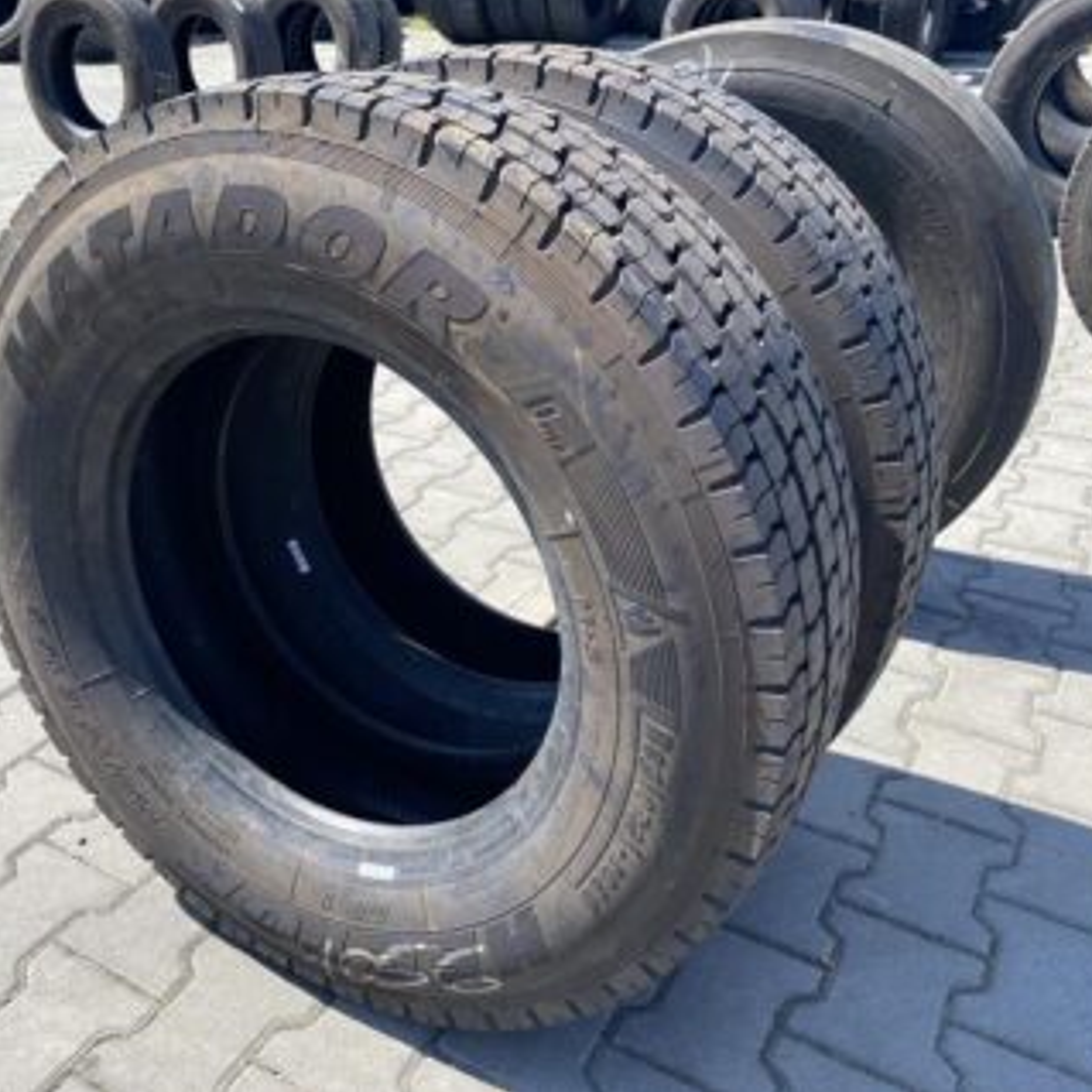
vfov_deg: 52.5
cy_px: 543
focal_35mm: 31
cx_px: 452
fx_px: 1106
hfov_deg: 52.3
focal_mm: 4.25
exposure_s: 1/1093
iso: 32
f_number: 1.8
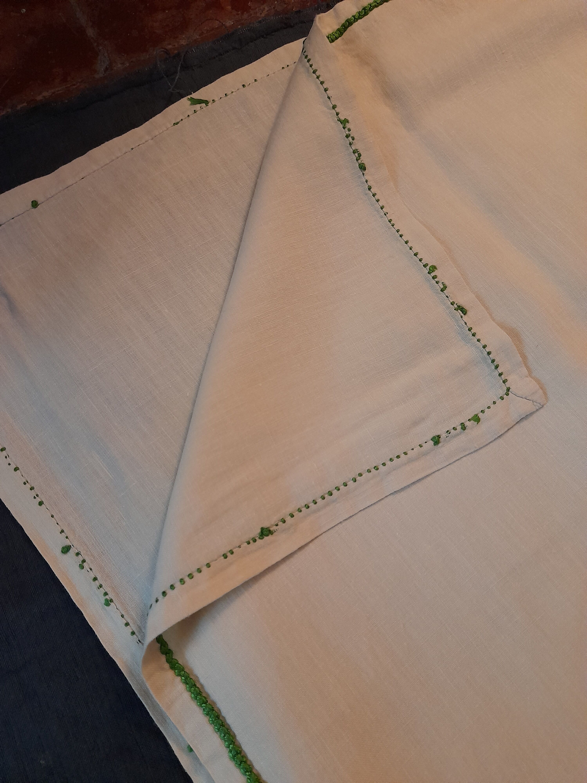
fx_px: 565
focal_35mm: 25
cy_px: 392
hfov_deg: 54.9
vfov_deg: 69.4
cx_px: 294
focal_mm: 4.6
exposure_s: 1/50
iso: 320
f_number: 2
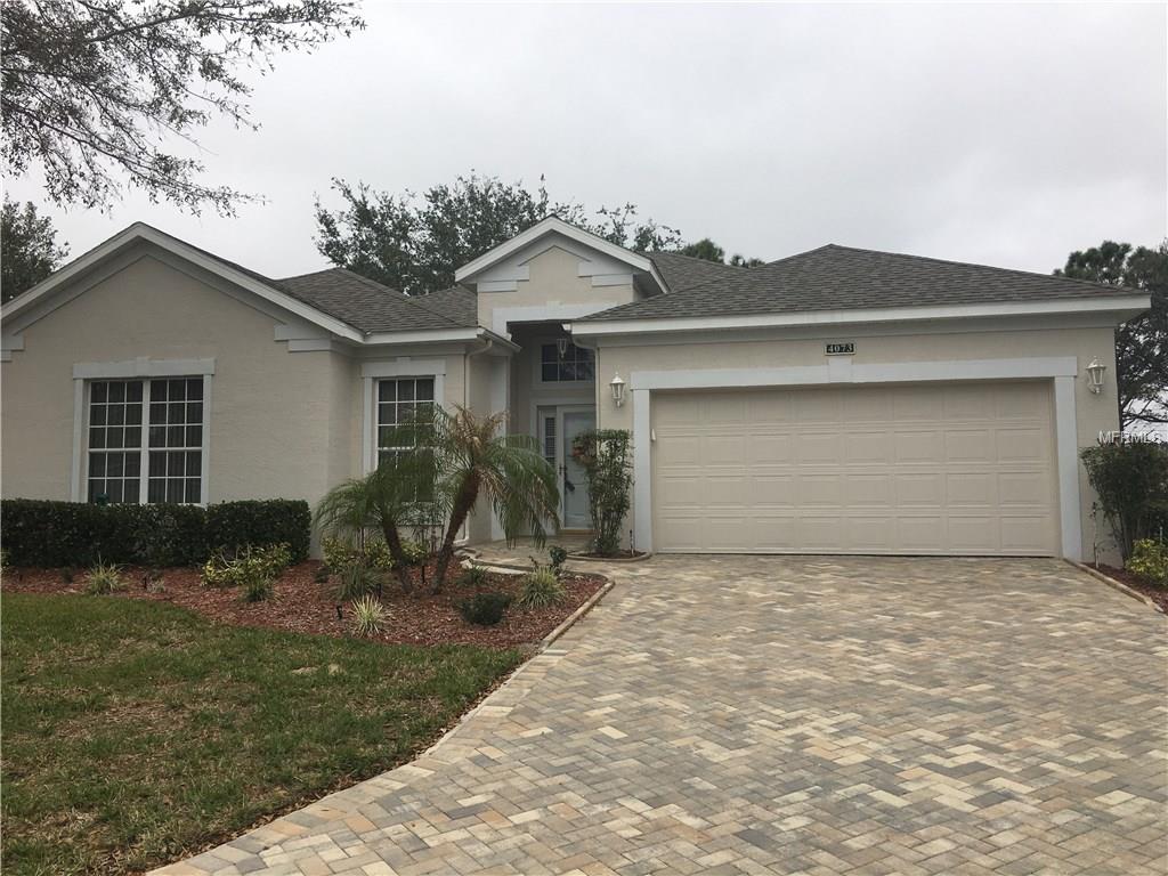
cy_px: 438
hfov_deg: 61.7
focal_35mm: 29
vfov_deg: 48.2
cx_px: 584
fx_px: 979
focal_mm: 4.15
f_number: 2.2
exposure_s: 1/304
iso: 25
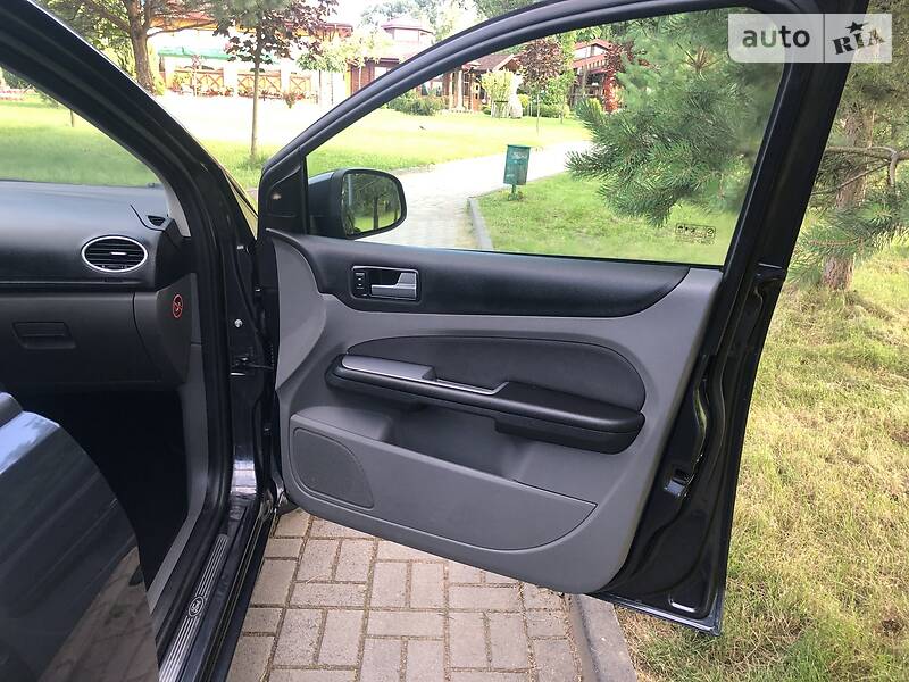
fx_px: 735
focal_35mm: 28
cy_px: 341
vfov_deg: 49.7
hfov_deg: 63.4
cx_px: 454
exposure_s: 1/40
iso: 32
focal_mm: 4
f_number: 1.8
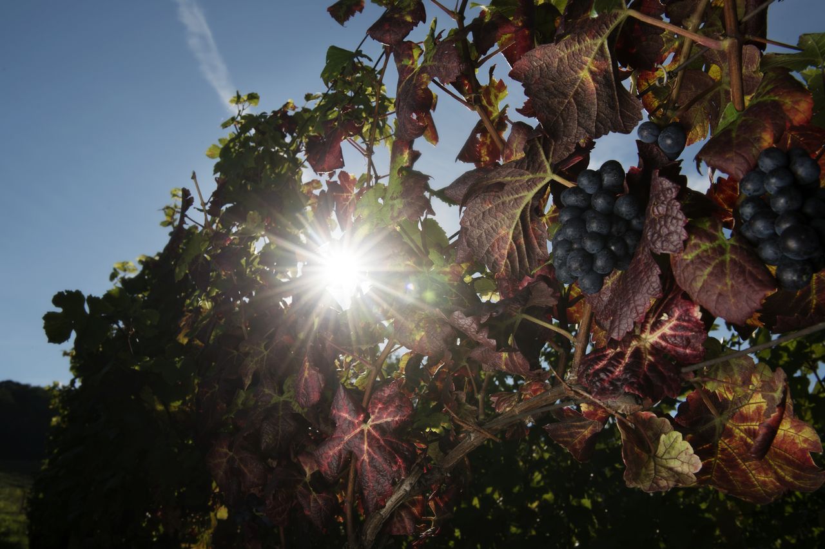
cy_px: 274
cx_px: 412
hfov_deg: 54.5
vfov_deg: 37.8
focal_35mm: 35
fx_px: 802
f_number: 5.6
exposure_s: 1/250
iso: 110
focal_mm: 35
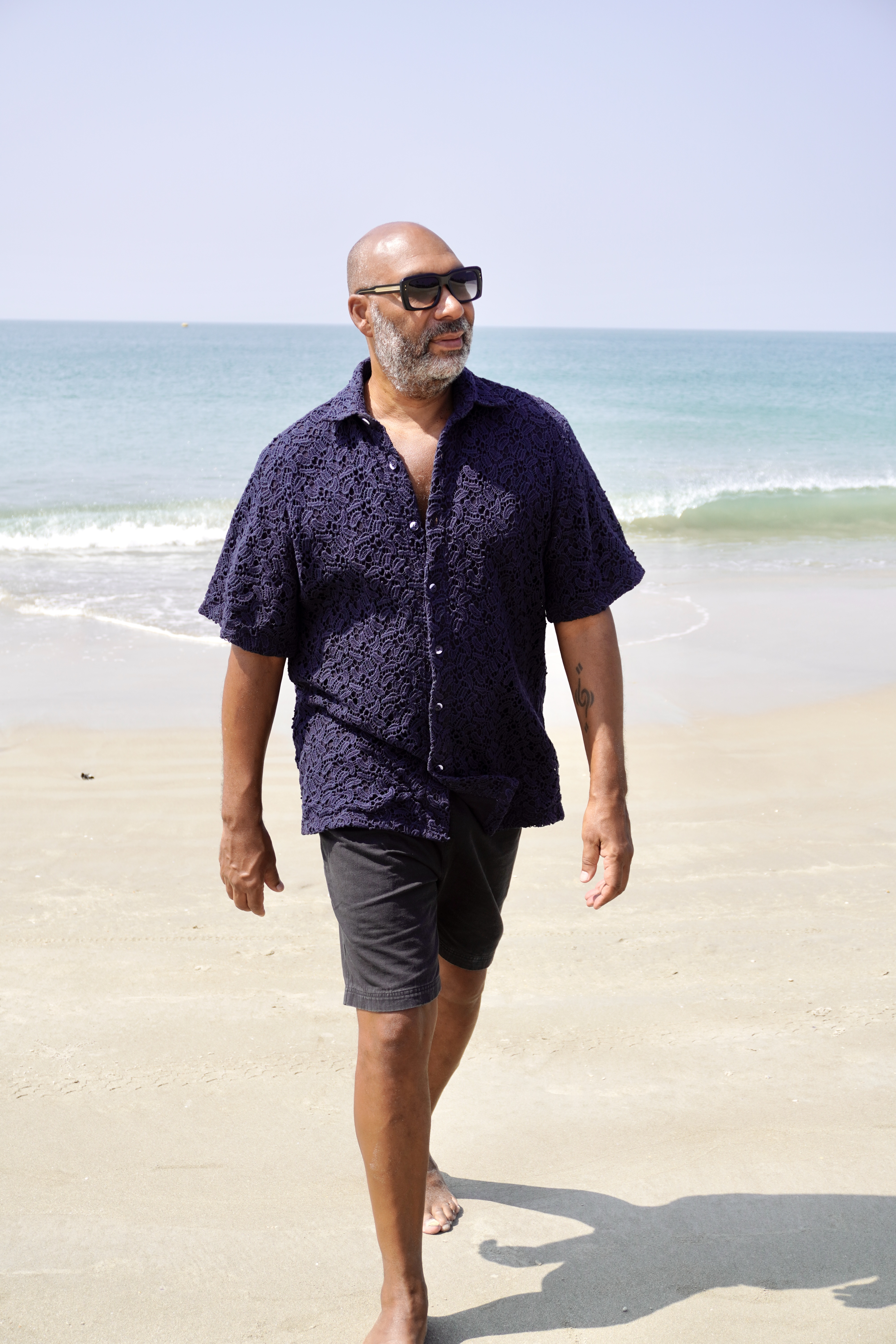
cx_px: 448
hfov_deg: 28.1
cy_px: 672
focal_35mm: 48
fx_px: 1792
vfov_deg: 41.1
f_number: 5.6
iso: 100
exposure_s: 1/640
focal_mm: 32
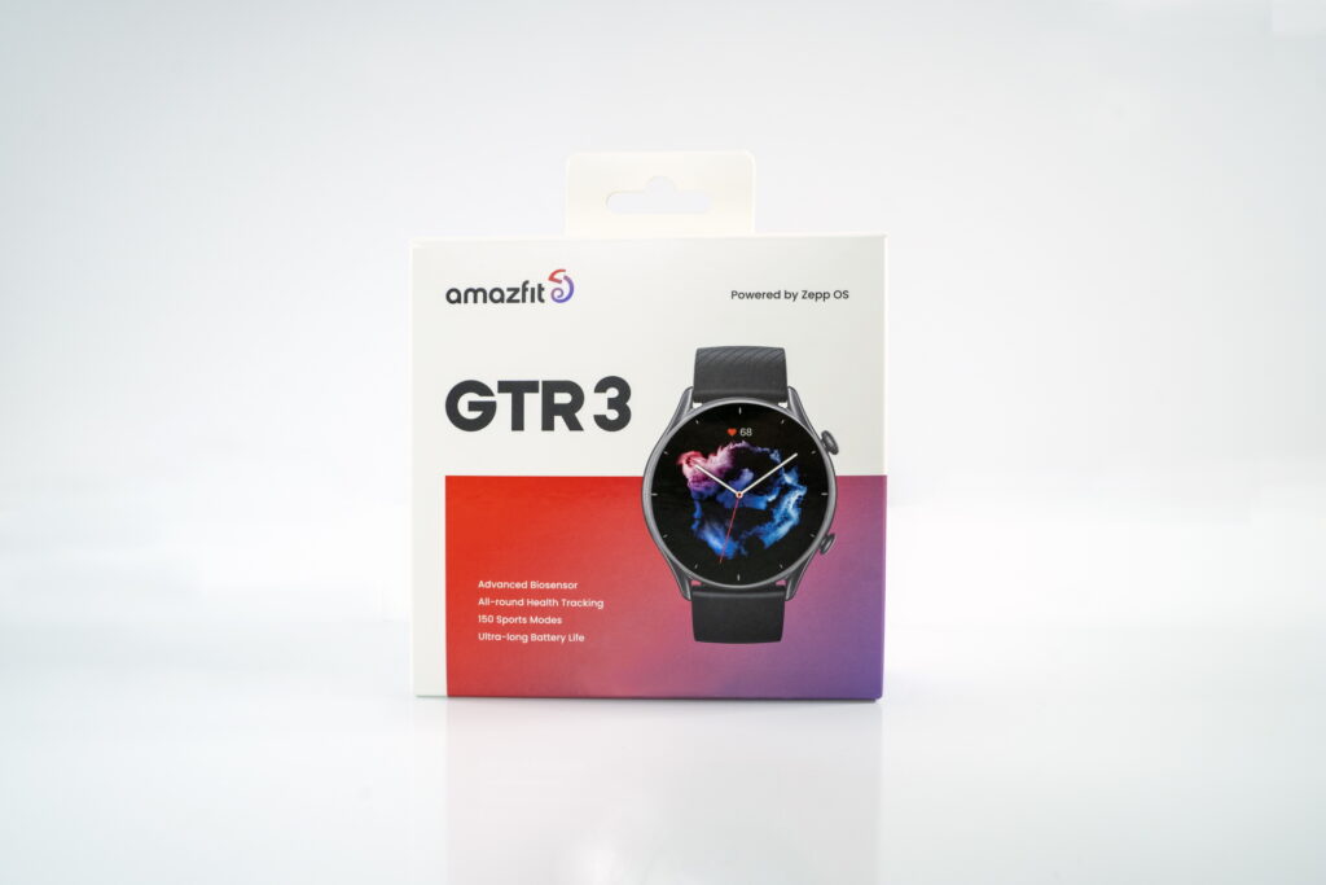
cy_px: 442
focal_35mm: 28
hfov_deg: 65.5
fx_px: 1031
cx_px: 663
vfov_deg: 46.4
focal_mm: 28
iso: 800
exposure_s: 1/200
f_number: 8
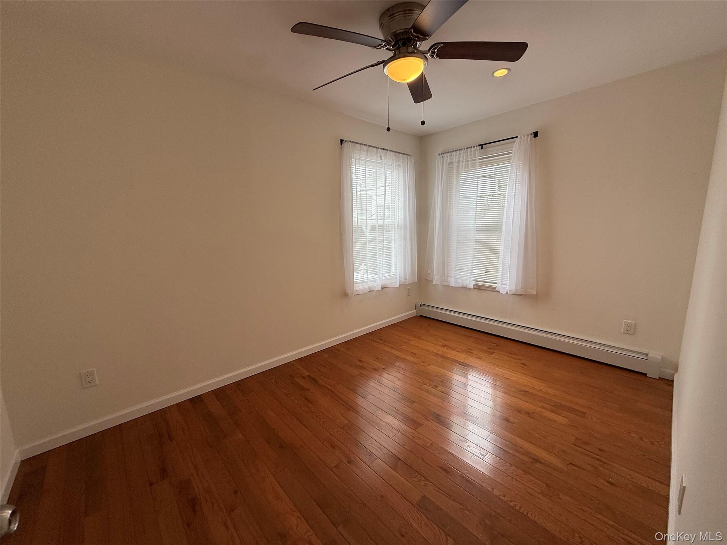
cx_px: 364
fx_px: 294
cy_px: 272
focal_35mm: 14
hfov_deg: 102.1
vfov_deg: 85.7
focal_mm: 2.22
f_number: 2.2
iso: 64
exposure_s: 1/113
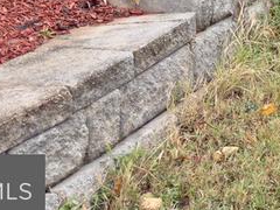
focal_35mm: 144
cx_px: 680
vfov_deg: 8.6
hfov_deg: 11.3
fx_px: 1165
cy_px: -408
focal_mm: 6.76
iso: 80
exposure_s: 1/719
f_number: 1.78
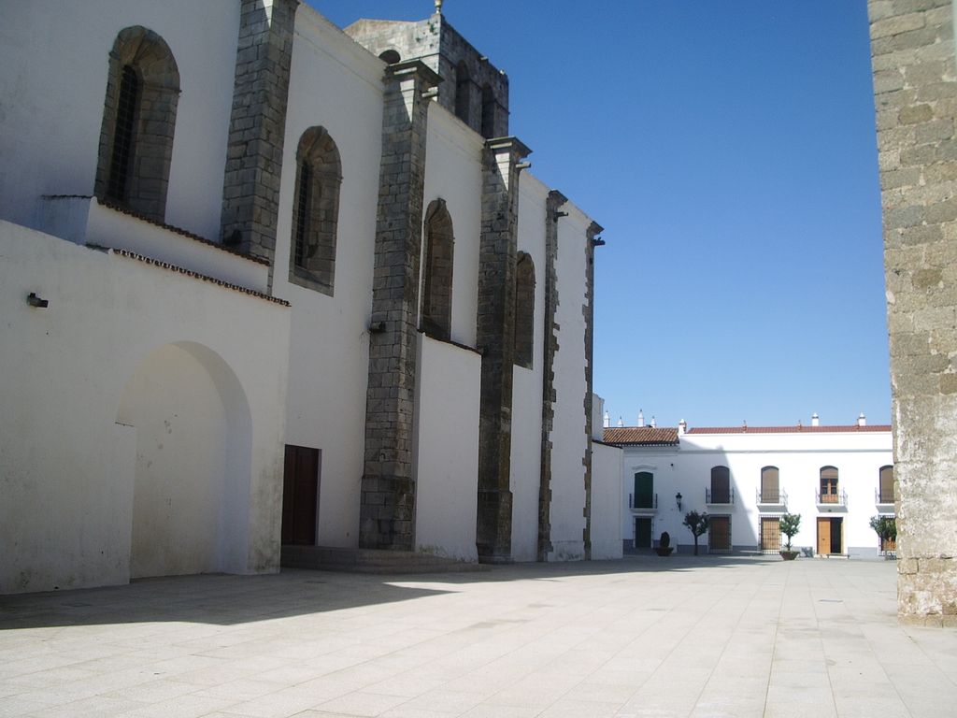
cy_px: 359
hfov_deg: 52.6
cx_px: 478
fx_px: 968
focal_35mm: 35
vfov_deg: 40.7
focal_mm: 5.8
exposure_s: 1/500
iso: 50
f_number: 4.3
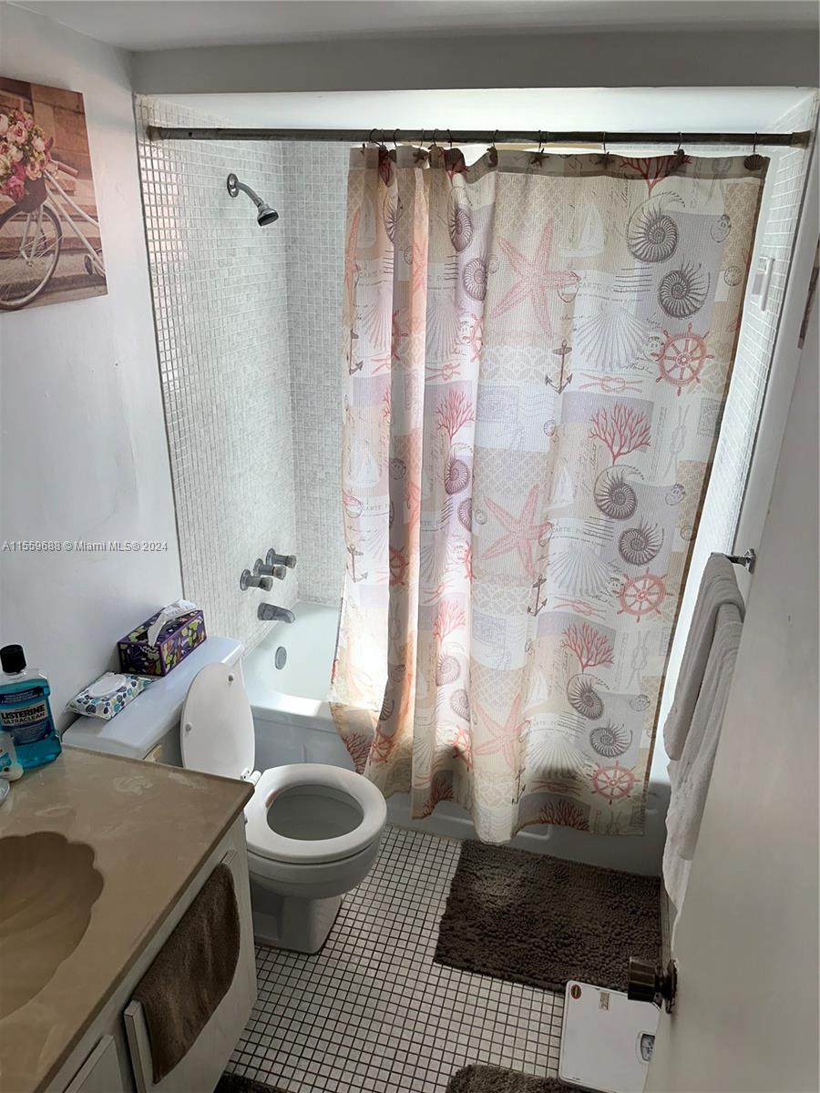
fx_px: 758
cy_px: 546
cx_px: 410
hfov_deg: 56.8
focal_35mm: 24
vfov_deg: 71.6
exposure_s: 1/508
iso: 100
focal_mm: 6.86
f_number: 1.78
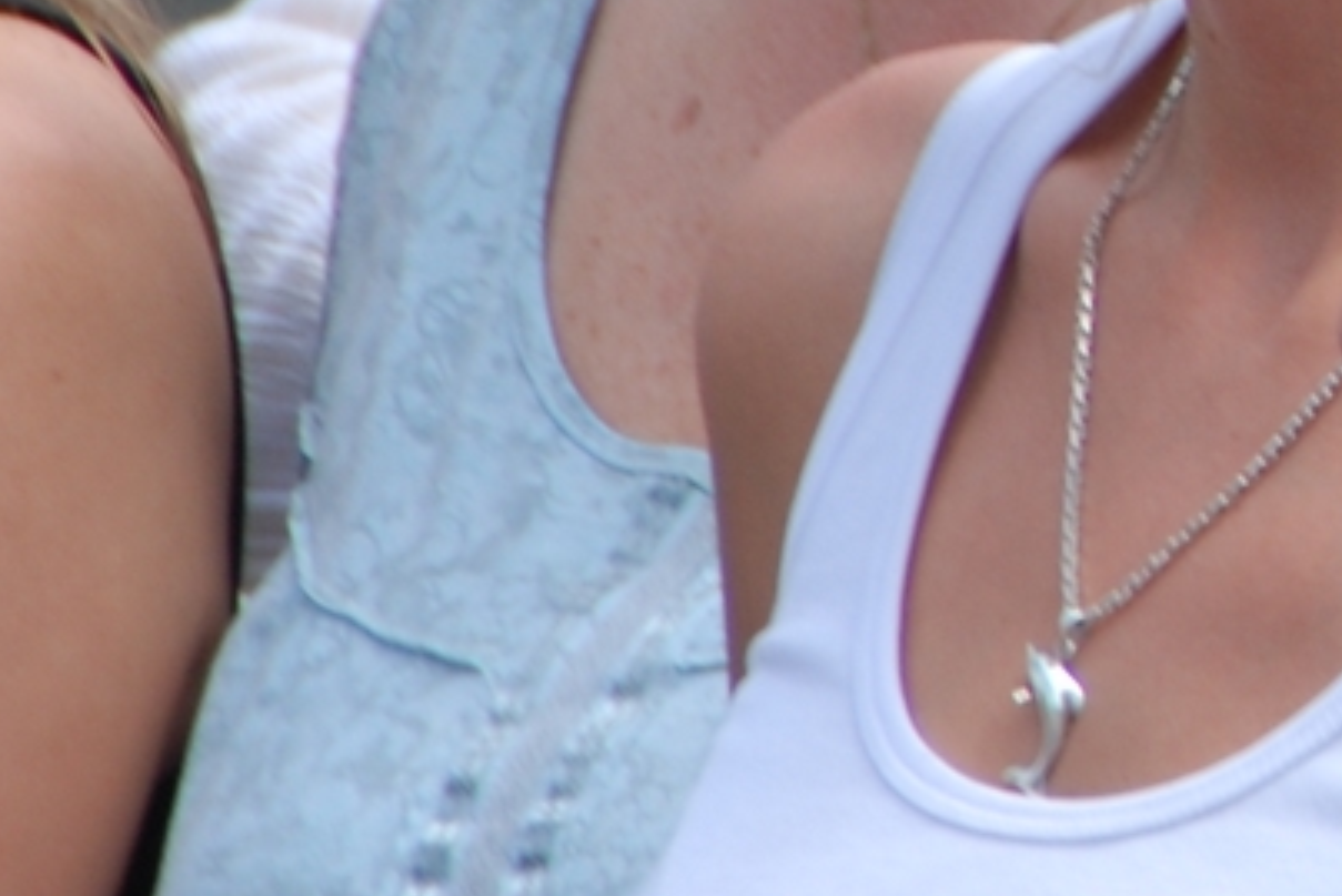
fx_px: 53361
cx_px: 2977
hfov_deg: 1.4
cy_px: -371
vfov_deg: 1.0
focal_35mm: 1431
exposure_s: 1/250
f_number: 8
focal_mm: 200
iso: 200
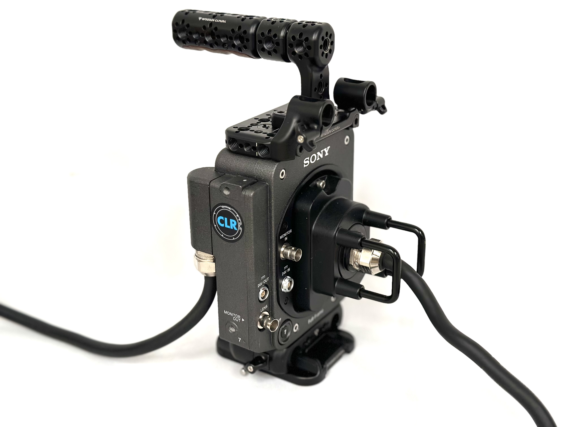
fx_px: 790
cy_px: 214
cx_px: 285
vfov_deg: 30.3
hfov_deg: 39.7
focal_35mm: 48
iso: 160
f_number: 1.78
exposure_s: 1/60
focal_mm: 6.86
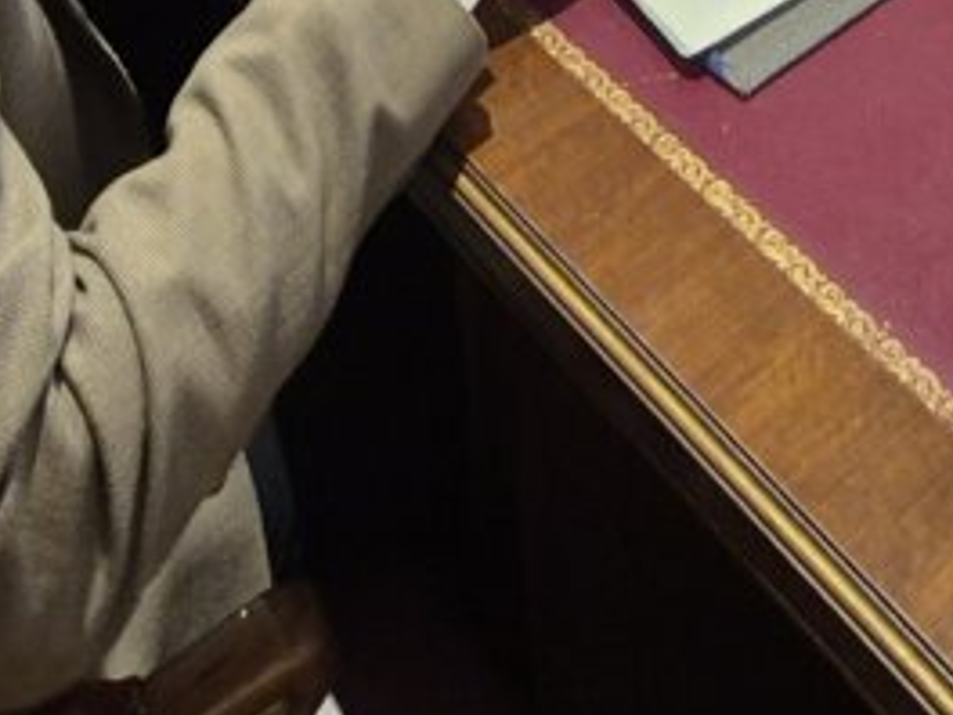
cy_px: -1000
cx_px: 773
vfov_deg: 14.7
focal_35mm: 63
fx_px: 1734
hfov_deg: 29.9
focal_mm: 2.2
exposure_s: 1/50
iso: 250
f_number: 2.2
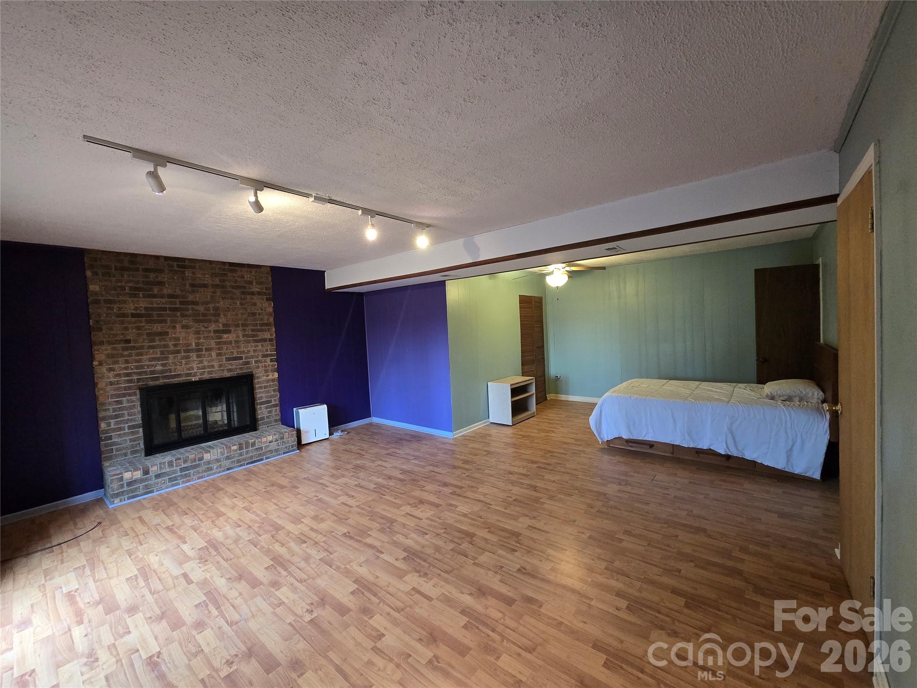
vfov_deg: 89.9
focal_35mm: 13
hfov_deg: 106.2
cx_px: 458
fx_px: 344
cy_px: 344
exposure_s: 1/60
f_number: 2.2
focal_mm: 2.2
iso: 400
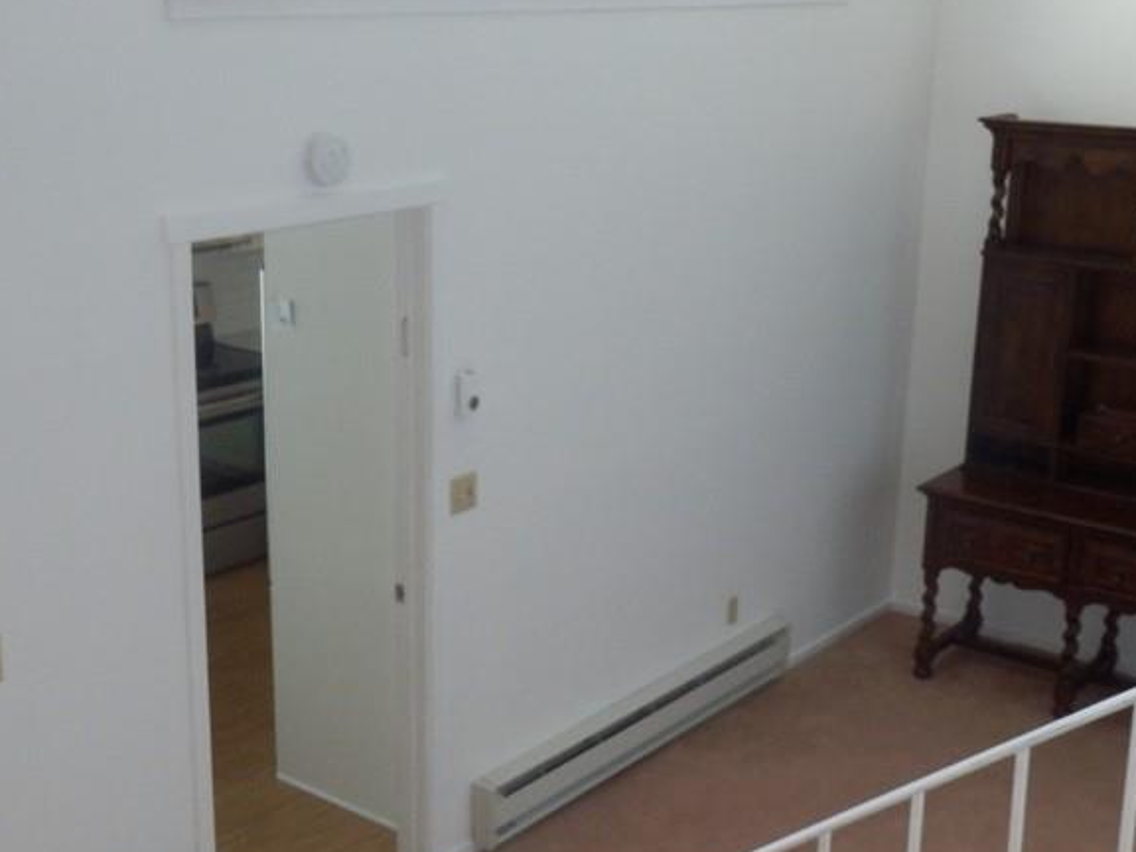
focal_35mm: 48
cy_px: 432
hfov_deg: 39.6
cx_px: 485
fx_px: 1575
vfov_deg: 30.3
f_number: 3.2
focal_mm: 5
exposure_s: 1/30
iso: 320
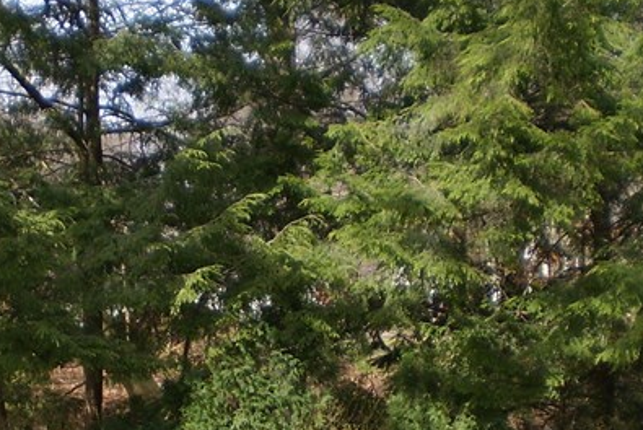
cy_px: 513
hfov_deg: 20.9
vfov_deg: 13.7
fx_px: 1734
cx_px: 200
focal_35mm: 97
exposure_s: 1/400
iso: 64
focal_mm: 6.3
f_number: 3.1
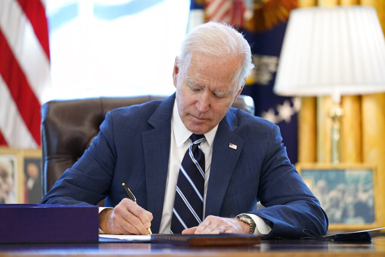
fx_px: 2139
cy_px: 128
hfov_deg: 10.3
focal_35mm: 200
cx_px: 192
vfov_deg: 6.9
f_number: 2.8
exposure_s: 1/1000
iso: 4000
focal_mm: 200
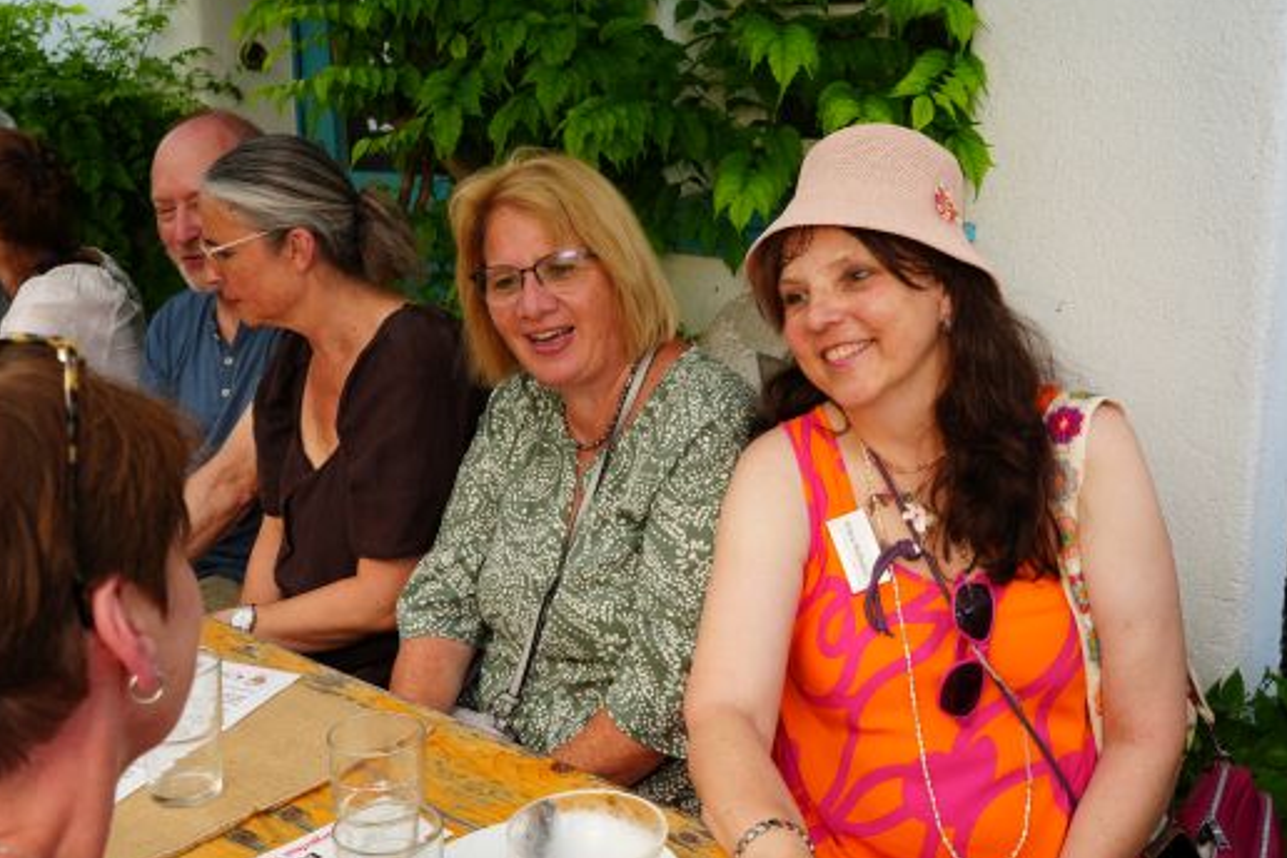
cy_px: 379
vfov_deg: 31.2
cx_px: 646
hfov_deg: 45.4
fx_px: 1537
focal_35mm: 43
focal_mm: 37
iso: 1000
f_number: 8
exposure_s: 1/160
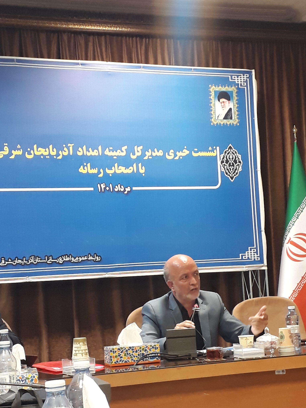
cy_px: 253
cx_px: 157
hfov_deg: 41.8
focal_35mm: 34
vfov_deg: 53.4
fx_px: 401
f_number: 1.9
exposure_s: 1/17
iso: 160
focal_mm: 3.6
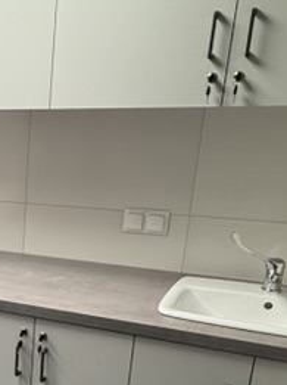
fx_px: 610
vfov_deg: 33.7
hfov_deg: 22.7
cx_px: -118
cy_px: 319
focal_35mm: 55
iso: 64
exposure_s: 1/99
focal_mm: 2.22
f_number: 2.2
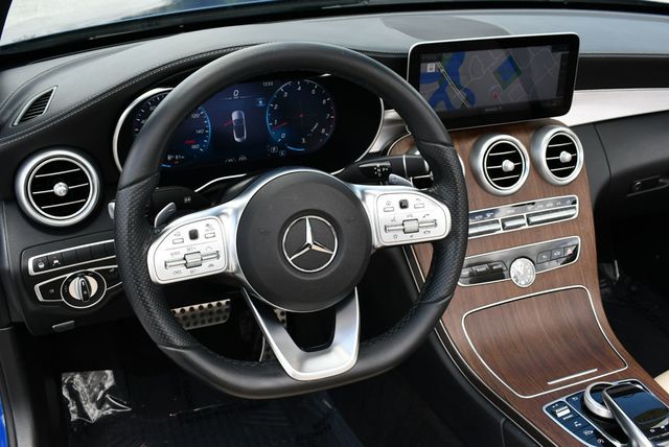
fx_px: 670
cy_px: 224
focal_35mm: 36
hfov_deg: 53.1
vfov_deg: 36.9
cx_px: 334
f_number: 5.6
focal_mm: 18
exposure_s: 1/250
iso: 200
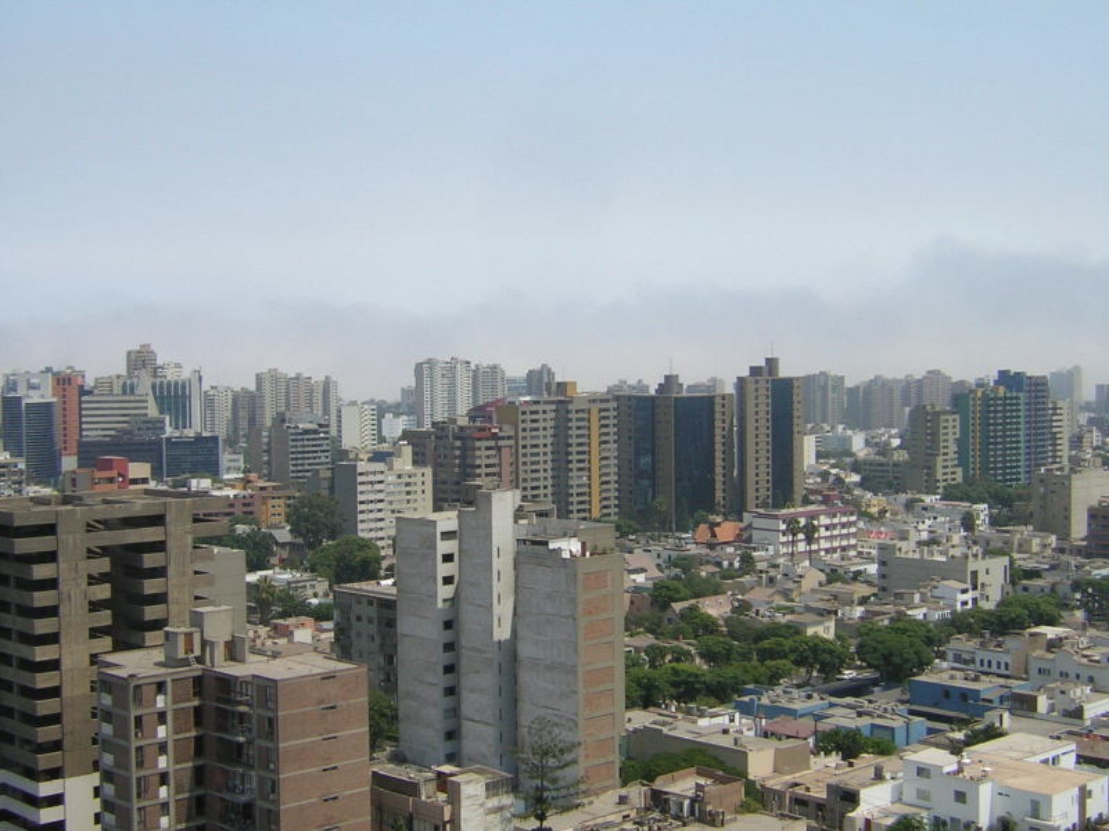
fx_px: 1634
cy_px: 416
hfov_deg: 37.5
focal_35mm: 51
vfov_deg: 28.6
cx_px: 554
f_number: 6.2
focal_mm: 6.6
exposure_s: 1/407
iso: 50
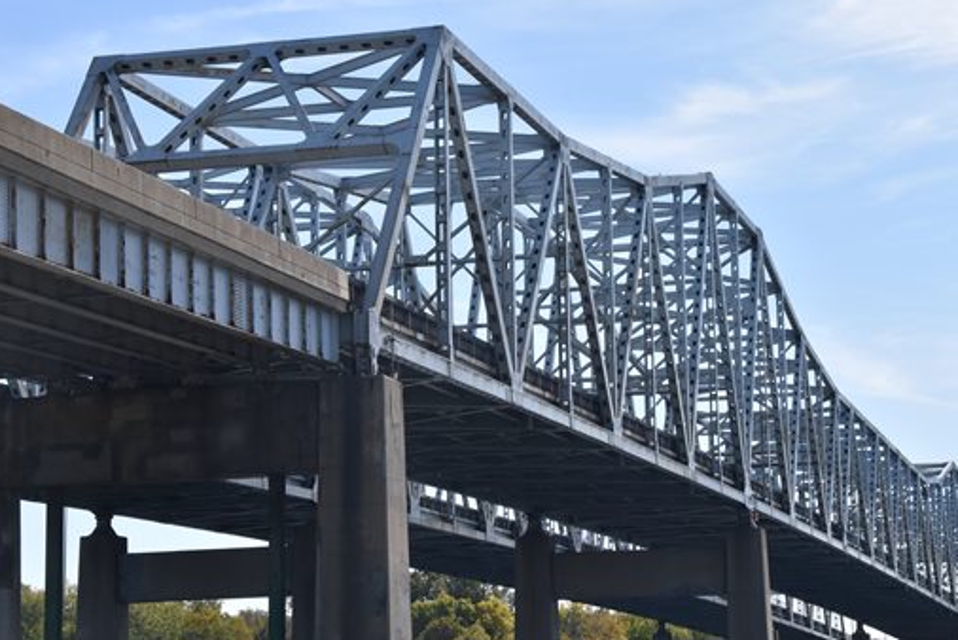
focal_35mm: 91
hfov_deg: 22.4
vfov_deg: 15.0
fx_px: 2423
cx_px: 477
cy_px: 310
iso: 800
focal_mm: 48
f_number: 13
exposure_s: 1/640
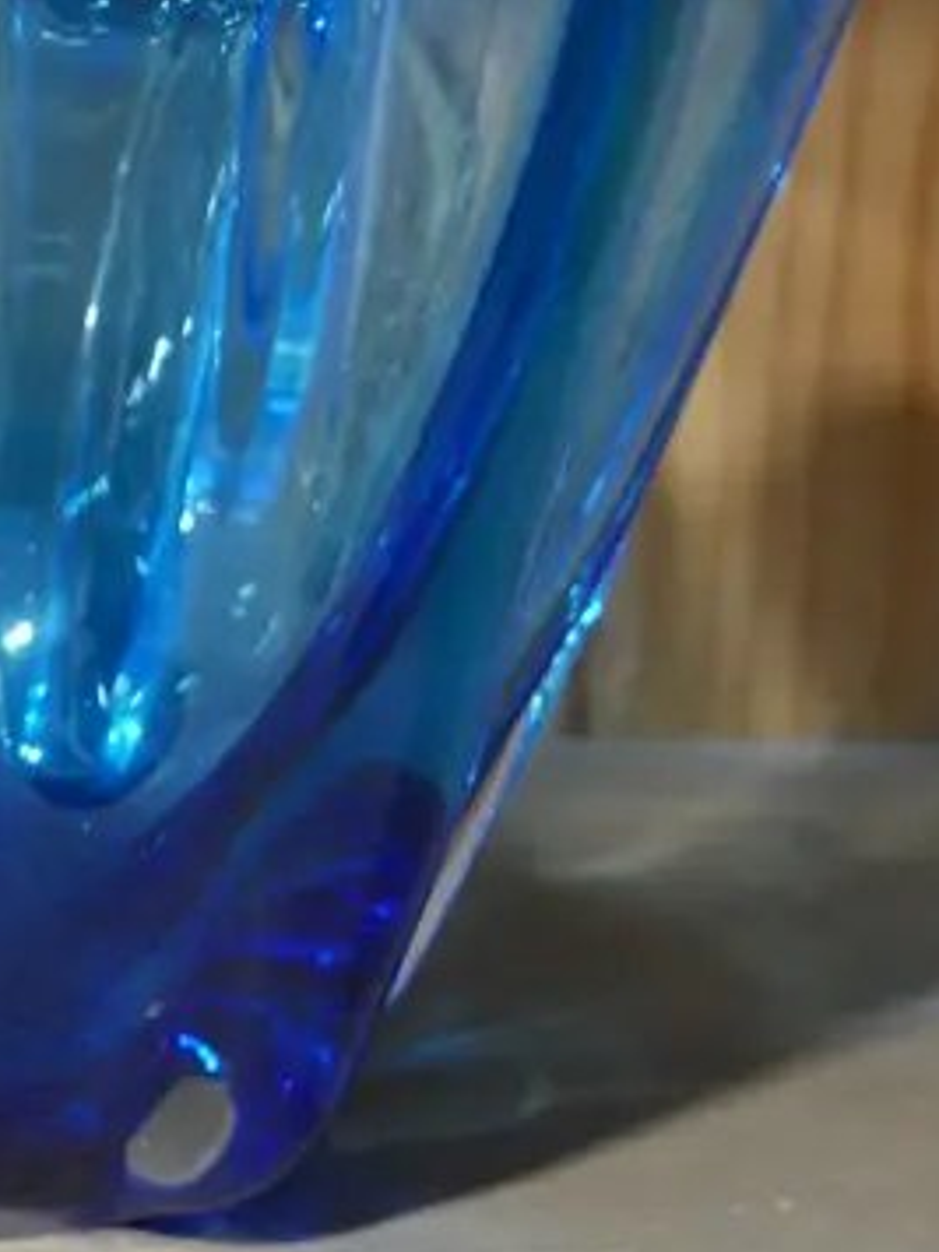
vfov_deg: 20.2
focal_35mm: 92
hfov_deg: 15.8
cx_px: 55
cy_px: -176
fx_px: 3327
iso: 1600
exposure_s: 1/60
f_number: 3.6
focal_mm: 16
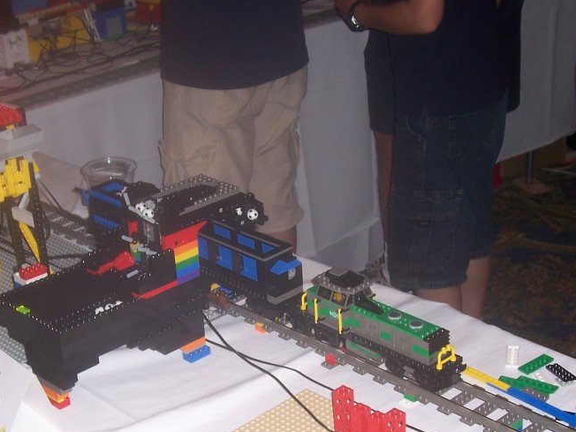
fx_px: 1098
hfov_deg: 29.4
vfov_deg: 22.2
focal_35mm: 66
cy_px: 288
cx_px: 272
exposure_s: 1/60
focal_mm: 7
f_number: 3
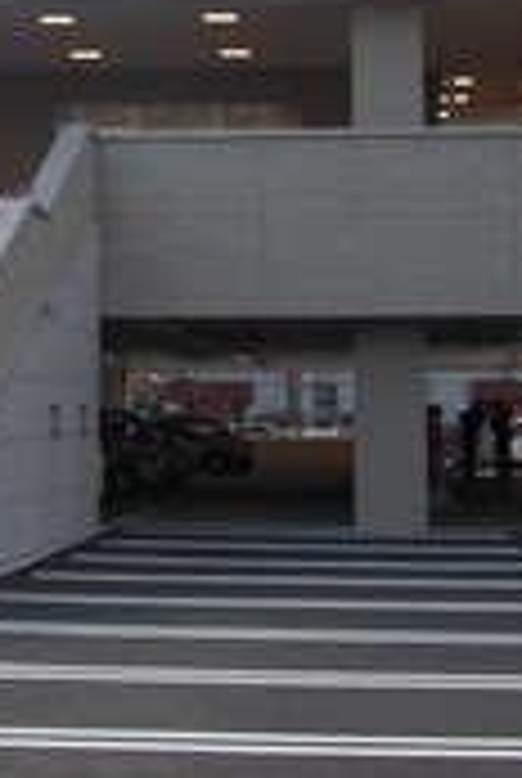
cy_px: -11
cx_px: 58
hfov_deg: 12.6
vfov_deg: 18.4
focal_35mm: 108
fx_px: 2339
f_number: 2.8
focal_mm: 6.3
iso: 50
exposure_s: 1/250
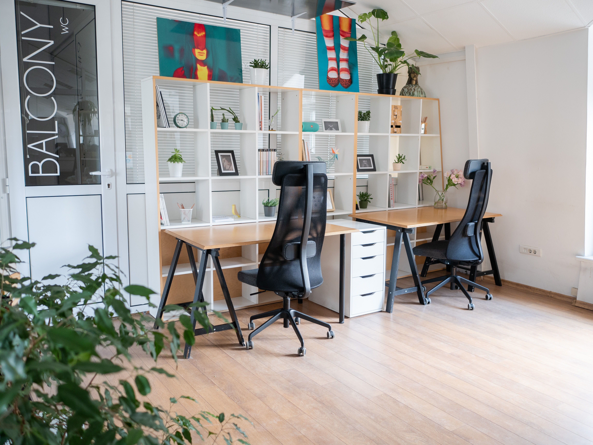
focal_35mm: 30
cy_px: 222
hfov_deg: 59.9
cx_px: 296
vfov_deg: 46.8
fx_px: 514
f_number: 2
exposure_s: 1/50
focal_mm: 15
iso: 200
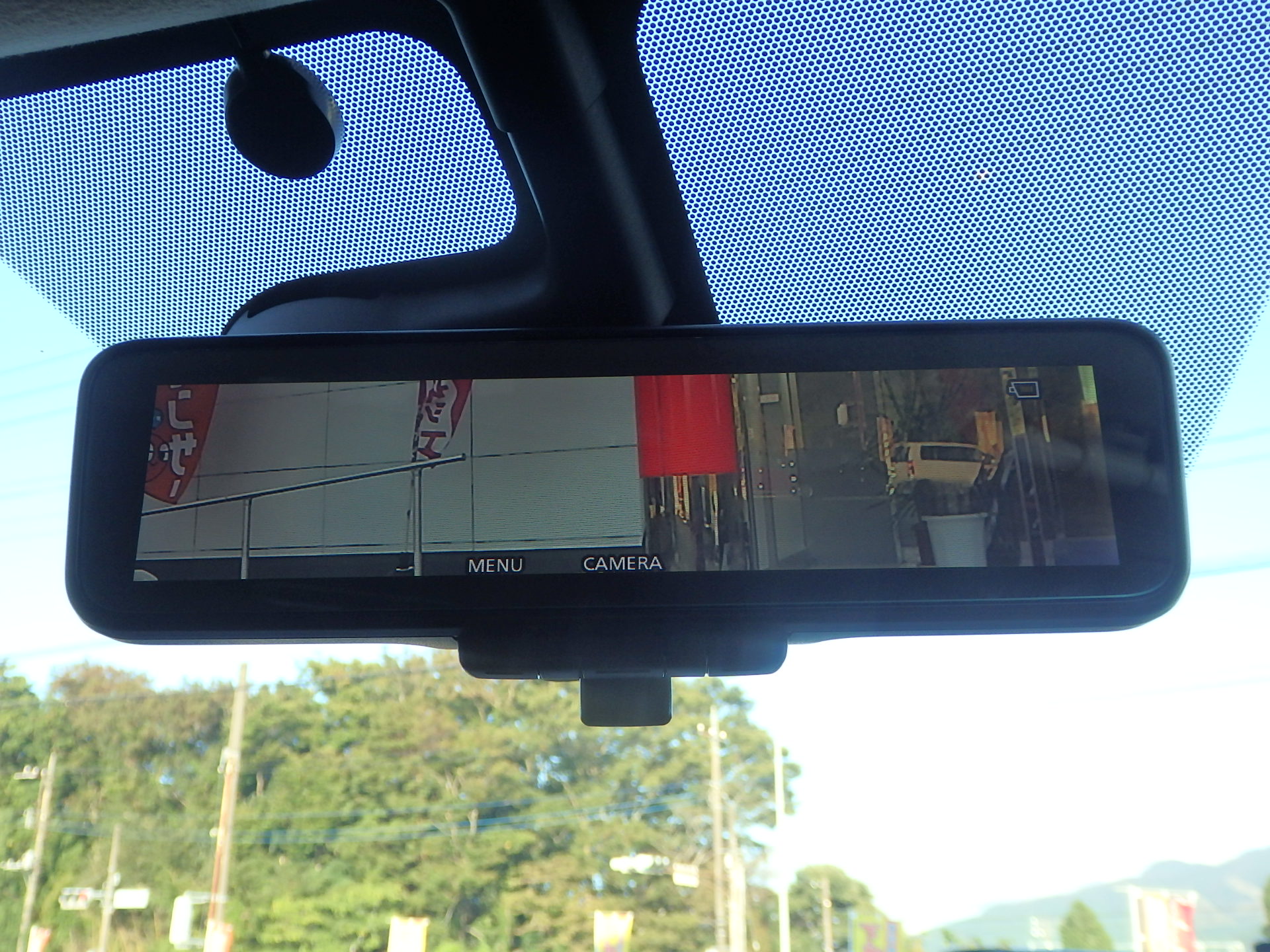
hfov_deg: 50.1
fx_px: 1357
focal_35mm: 37
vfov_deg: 38.7
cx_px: 635
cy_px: 476
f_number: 3.6
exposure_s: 1/160
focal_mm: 6.6
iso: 125
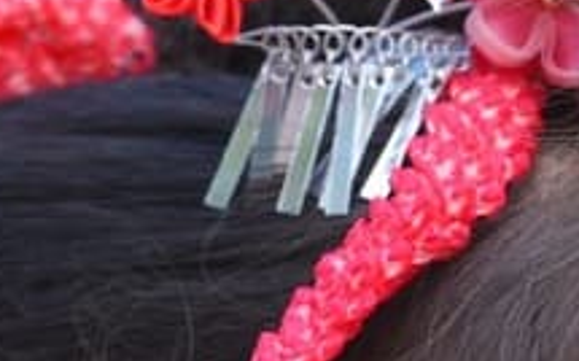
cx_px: 240
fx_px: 18842
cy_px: 1080
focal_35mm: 1195
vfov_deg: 1.1
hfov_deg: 1.8
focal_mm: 175
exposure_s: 1/500
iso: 800
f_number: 5.6
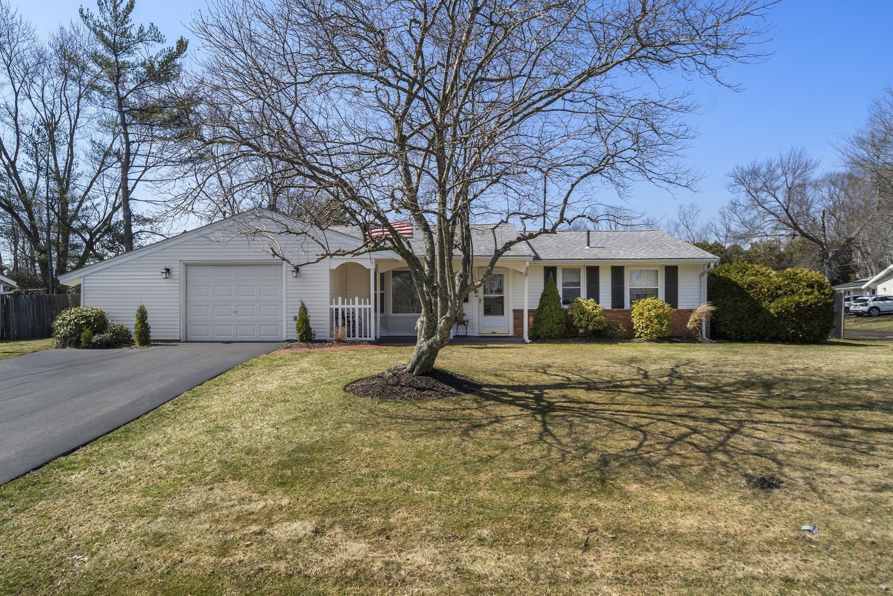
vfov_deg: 62.0
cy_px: 300
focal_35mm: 20
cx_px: 424
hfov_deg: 83.9
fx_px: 496
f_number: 7.1
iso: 320
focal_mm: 19
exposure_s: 1/1000
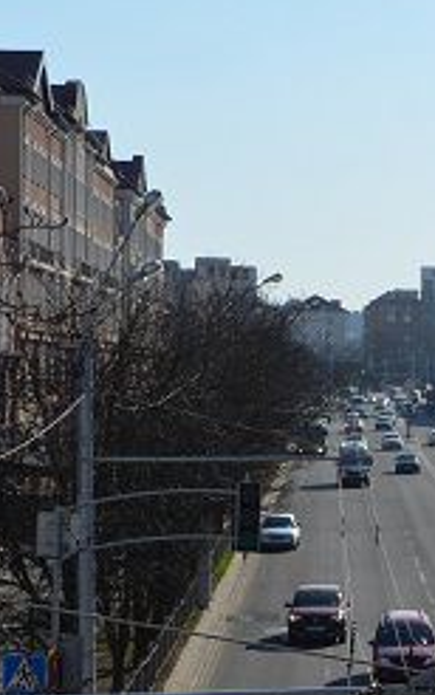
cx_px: 463
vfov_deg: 14.4
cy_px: 465
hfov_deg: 9.0
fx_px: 2747
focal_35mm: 145
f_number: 9
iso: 100
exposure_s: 1/320
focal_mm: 32
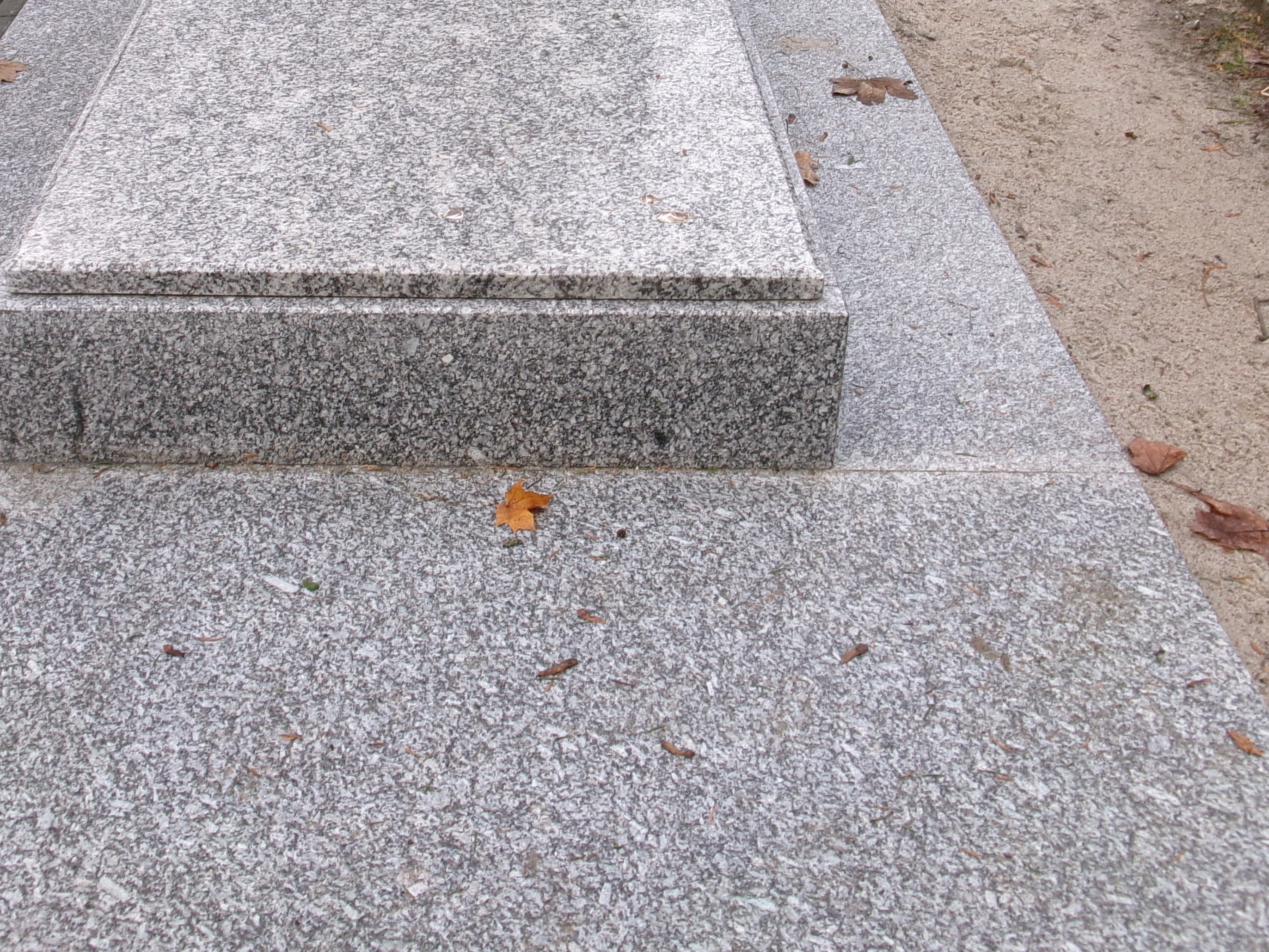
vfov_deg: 30.0
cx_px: 471
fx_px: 1723
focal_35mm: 47
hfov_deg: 40.1
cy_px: 160
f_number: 3.9
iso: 100
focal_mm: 5.1
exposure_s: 1/38
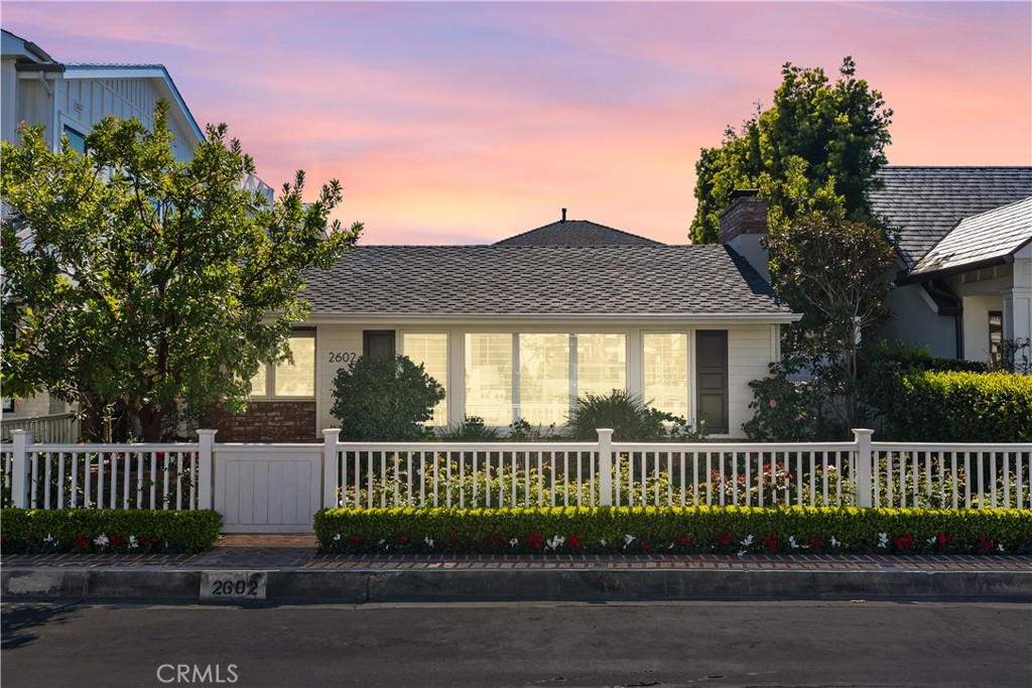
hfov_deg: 63.7
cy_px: 344
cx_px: 516
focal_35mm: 29
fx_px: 831
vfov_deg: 45.0
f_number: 9
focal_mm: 29
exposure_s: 1/320
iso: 640
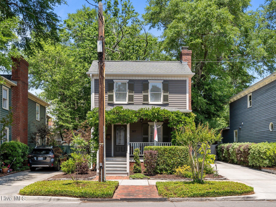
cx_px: 138
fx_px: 287
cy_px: 104
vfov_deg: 39.7
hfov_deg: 51.4
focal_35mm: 36
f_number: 4
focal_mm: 33
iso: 250
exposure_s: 1/1000
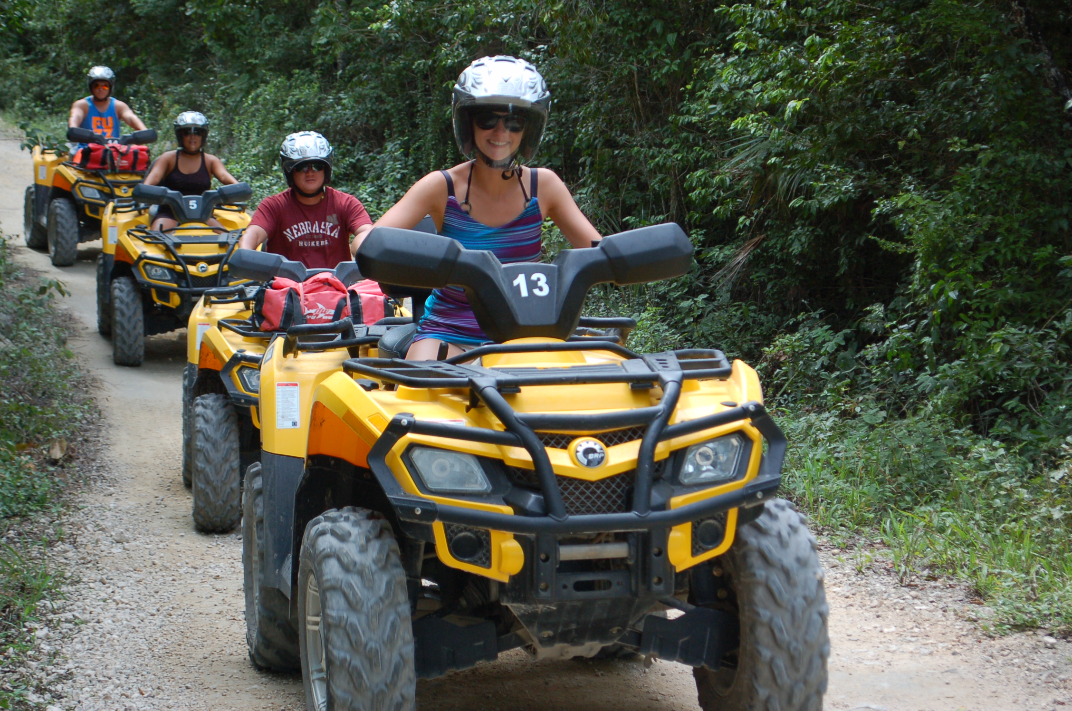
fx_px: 2452
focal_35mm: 82
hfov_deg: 24.7
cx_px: 536
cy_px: 356
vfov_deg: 16.5
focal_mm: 55
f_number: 5.6
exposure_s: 1/320
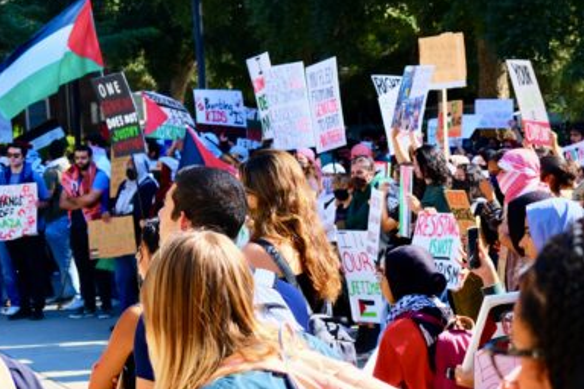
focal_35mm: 106
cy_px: 185
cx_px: 570
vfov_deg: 12.9
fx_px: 1719
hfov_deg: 18.8
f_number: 5
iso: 320
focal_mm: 35
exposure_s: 1/420
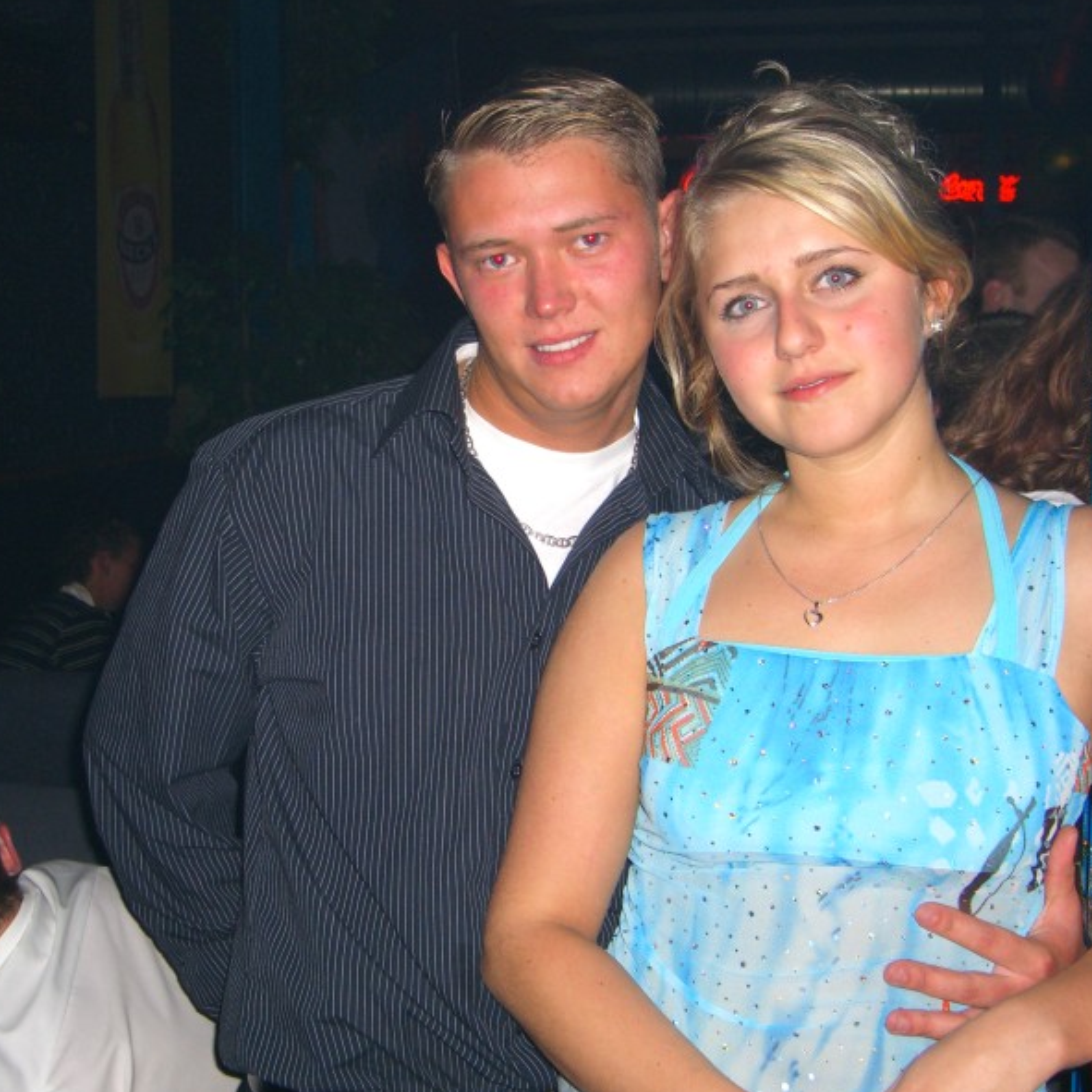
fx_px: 1963
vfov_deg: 31.1
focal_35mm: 55
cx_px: 447
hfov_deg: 31.0
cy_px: 549
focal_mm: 9.5
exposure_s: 1/60
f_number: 3.1
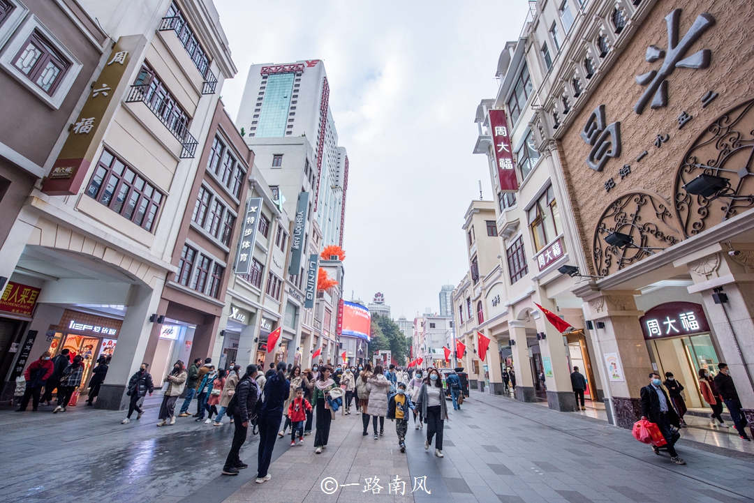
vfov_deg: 81.3
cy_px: 252
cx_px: 377
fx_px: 293
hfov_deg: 104.2
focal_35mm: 14
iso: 640
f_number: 8
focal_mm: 14
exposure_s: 1/100
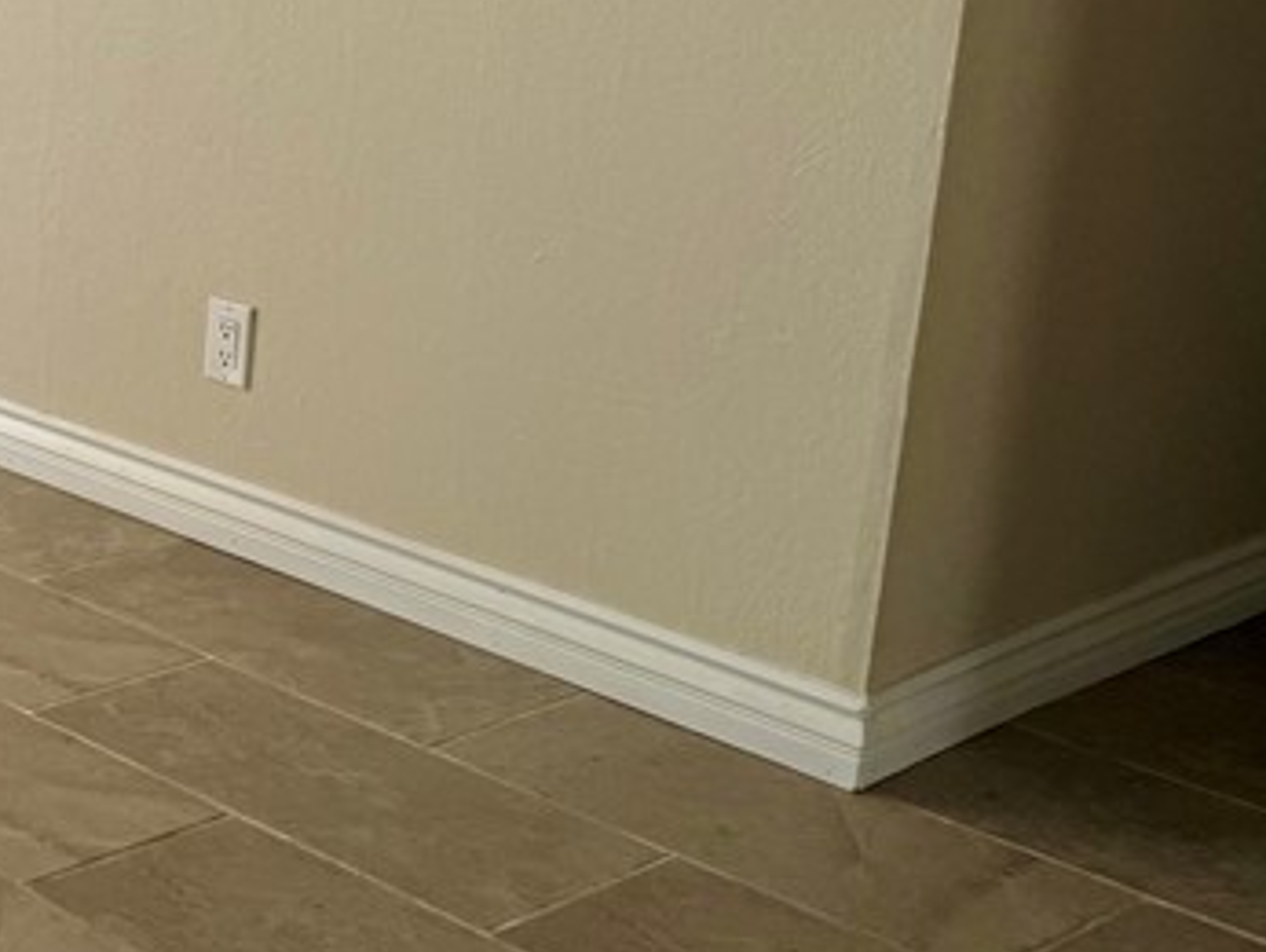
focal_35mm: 71
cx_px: -549
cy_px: 264
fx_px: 2598
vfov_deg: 20.6
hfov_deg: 23.0
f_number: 1.78
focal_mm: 6.76
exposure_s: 1/121
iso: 100
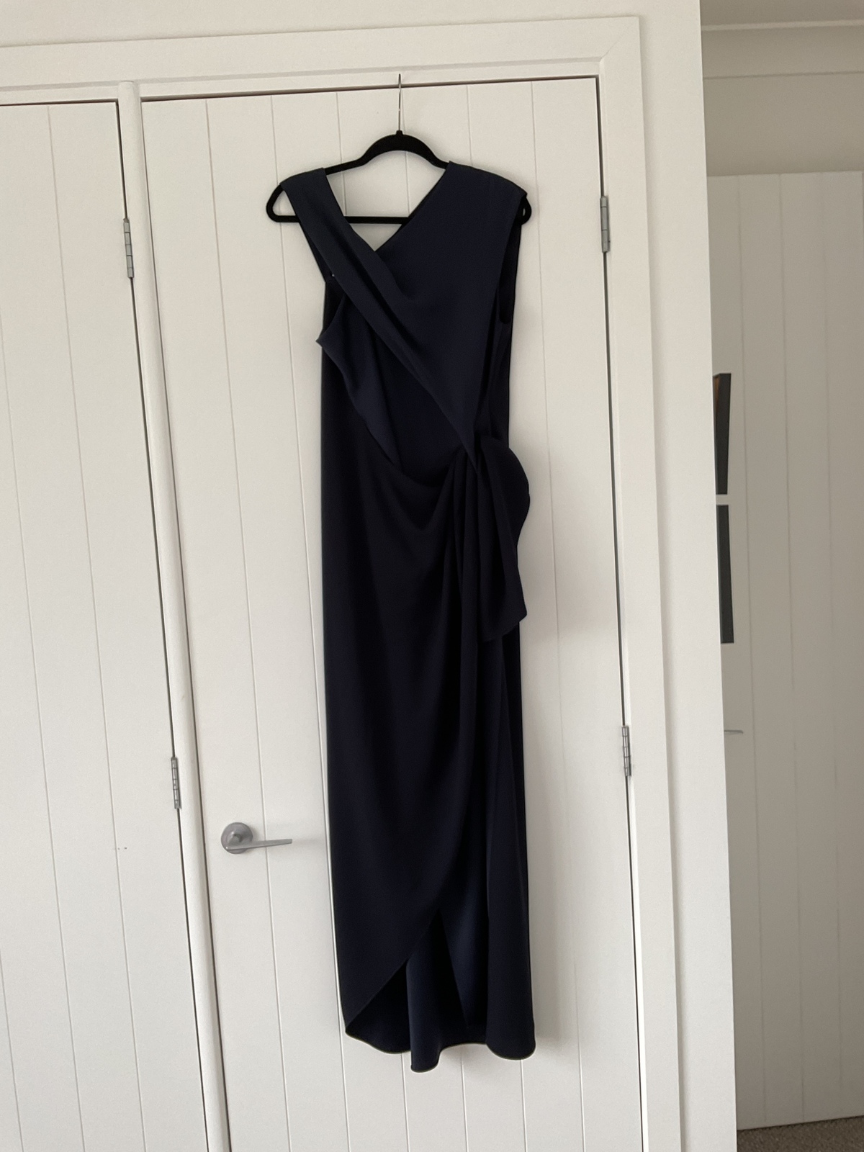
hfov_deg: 48.2
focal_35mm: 29
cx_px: 432
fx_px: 965
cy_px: 576
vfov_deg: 61.7
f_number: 1.8
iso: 50
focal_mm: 3
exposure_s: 1/60
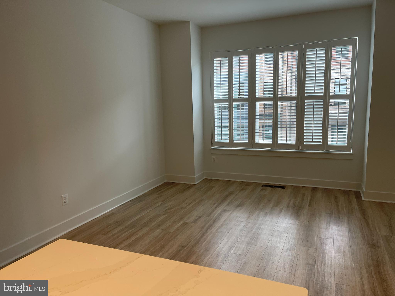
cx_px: 198
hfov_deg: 67.3
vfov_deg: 53.1
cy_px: 148
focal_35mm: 26
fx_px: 297
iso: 100
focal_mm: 5.1
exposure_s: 1/120
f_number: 1.6
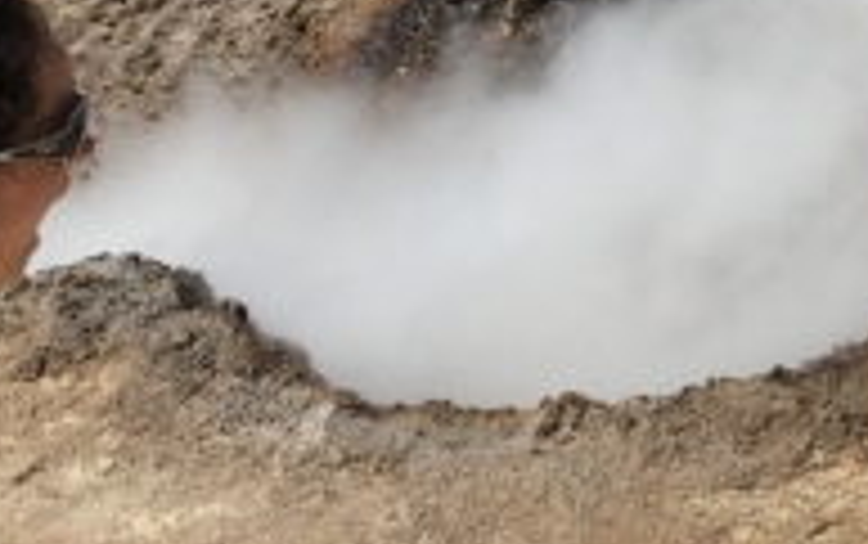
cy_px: -31
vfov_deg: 12.7
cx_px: 792
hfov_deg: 20.0
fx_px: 2415
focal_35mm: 102
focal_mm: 4.15
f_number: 2.2
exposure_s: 1/3497
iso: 25
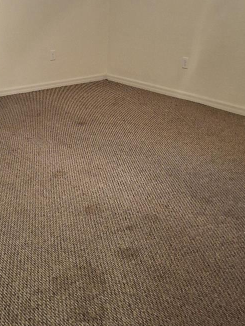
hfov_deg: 31.2
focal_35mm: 46
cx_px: 76
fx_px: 434
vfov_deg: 40.6
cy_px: 104
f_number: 1.8
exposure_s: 1/30
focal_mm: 4.69
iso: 200
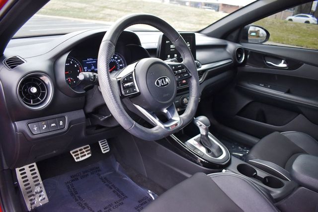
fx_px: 239
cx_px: 159
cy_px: 106
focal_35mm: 27
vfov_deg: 48.0
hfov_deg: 67.4
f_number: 3.5
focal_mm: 18
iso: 800
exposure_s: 1/160
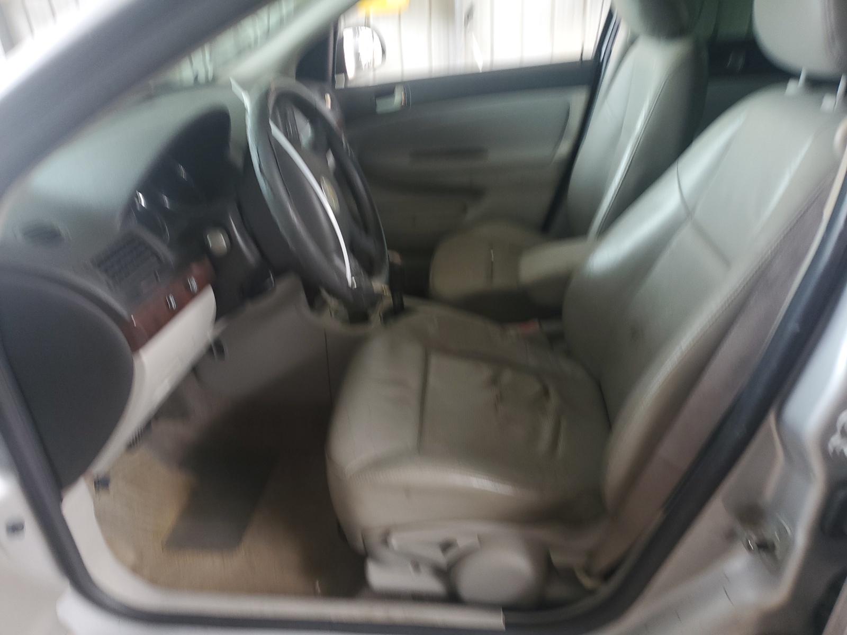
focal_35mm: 26
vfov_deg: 53.1
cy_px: 318
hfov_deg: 67.3
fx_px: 636
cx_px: 424
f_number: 1.5
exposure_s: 1/60.2
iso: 71
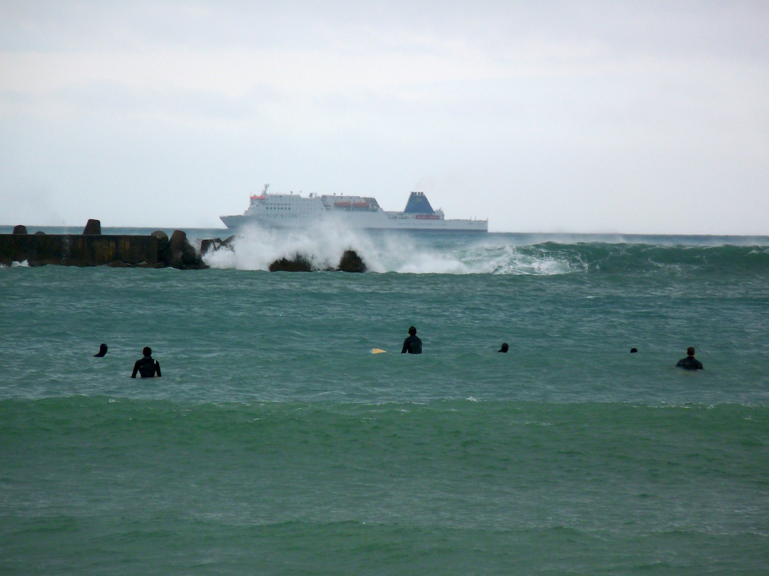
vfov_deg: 3.1
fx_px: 10797
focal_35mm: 486
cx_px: 384
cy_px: 288
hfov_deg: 4.1
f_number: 5.6
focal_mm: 86.4
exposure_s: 1/250
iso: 100
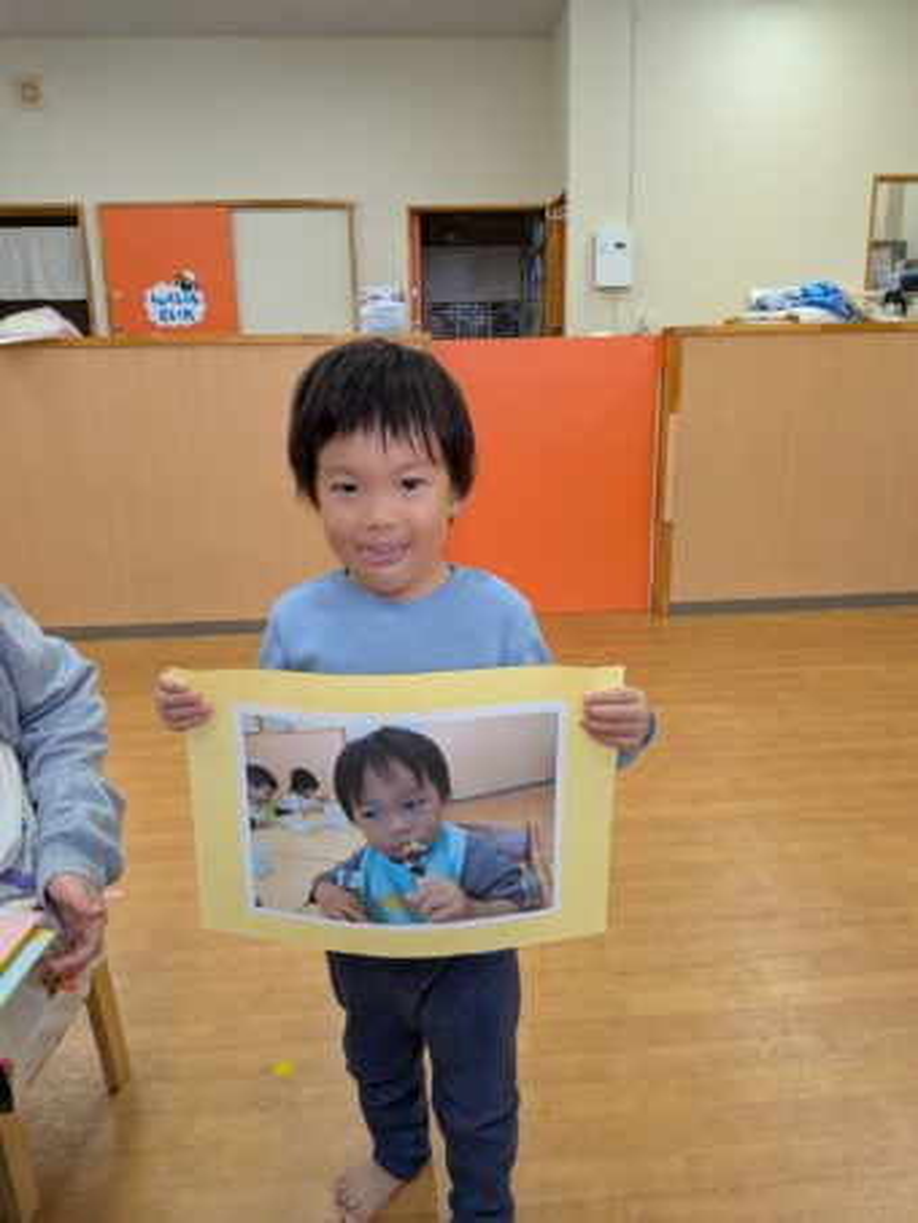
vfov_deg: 71.6
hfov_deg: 56.8
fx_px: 848
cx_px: 459
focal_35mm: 24
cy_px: 612
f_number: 1.7
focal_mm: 4.53
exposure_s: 1/100
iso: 101
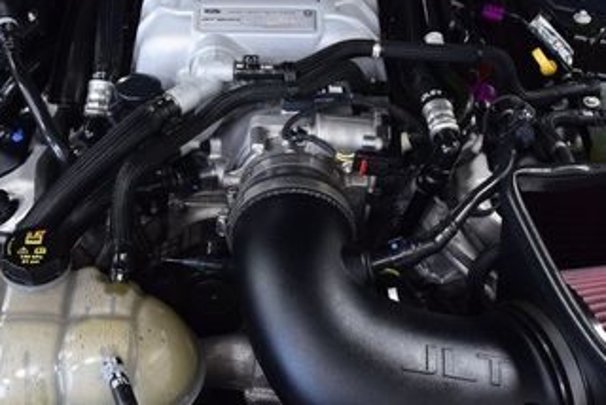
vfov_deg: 18.9
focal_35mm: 72
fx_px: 1213
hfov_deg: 28.0
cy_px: 113
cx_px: 267
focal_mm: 24
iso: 1250
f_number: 6.3
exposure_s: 1/15
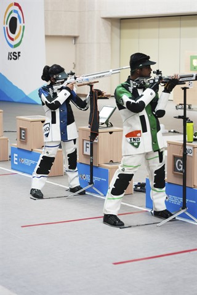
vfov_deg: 22.6
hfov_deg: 15.2
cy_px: 148
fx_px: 739
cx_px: 98
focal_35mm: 90
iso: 400
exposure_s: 1/160
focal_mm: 90
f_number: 4
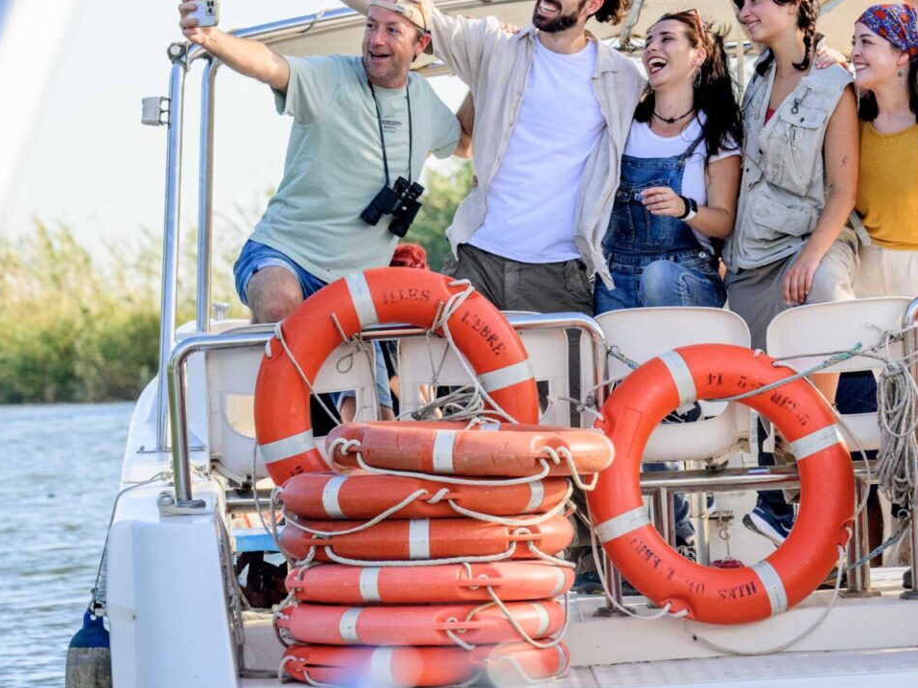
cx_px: 571
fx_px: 7639
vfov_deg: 5.2
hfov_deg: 6.9
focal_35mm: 288
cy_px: 325
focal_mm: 140
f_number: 6.3
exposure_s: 1/1250
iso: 640
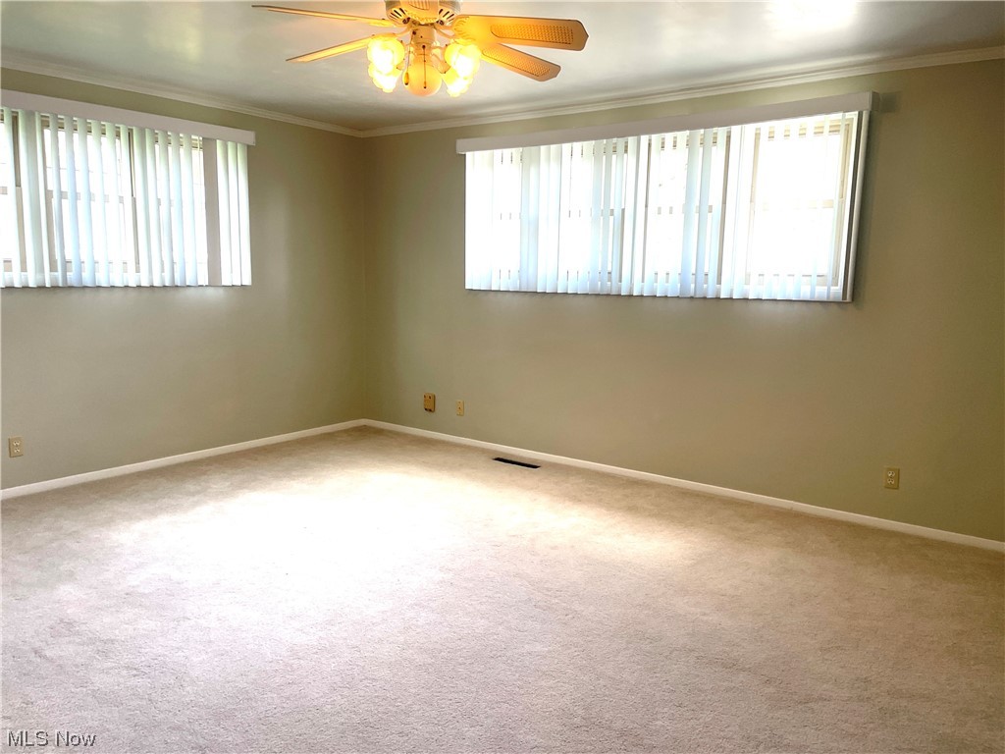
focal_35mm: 26
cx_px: 502
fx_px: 755
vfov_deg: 53.1
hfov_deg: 67.3
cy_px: 377
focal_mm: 4.2
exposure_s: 1/120
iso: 125
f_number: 1.6
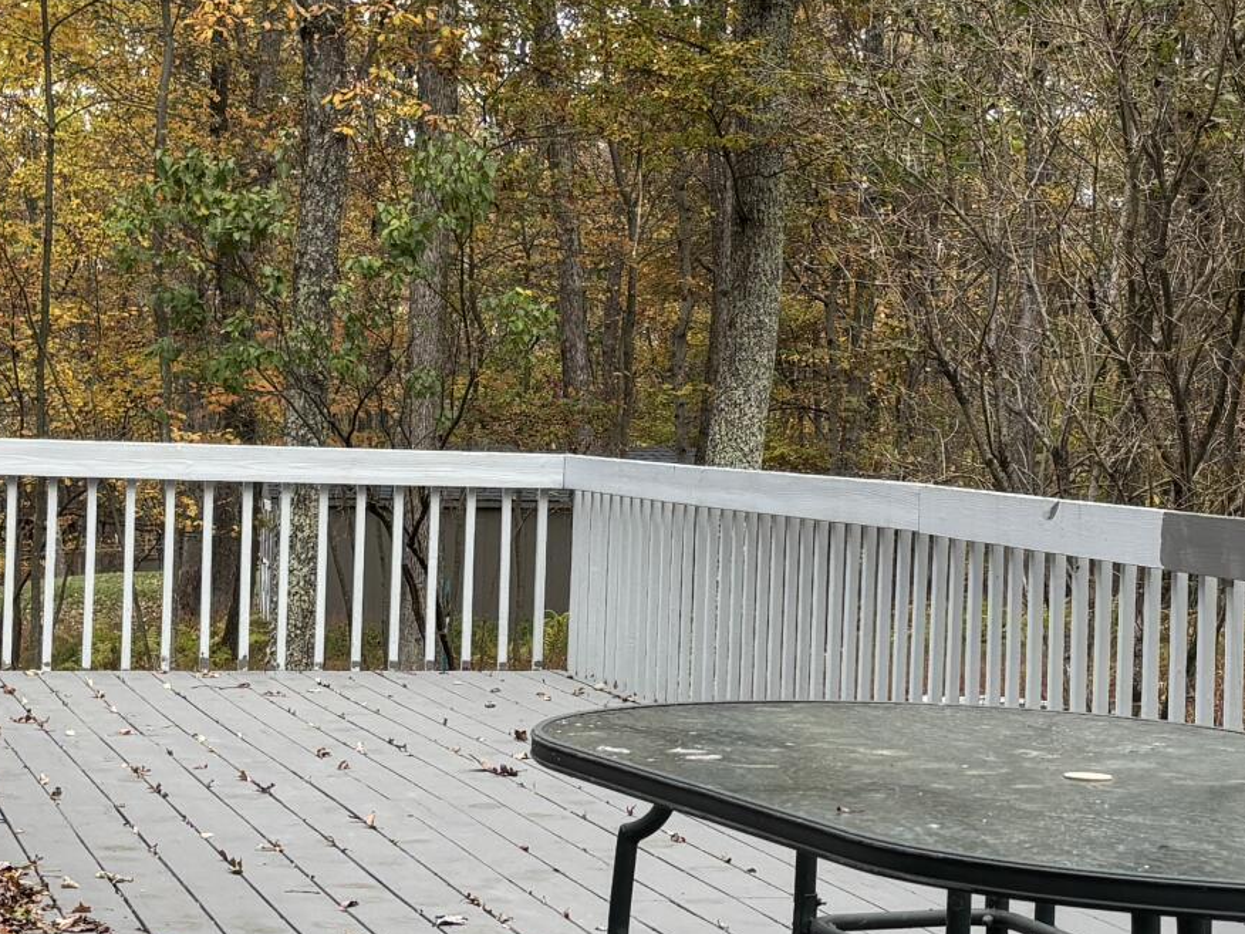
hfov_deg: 21.9
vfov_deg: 16.6
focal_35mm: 89
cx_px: 840
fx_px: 3201
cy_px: 390
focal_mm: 5.96
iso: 50
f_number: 1.6
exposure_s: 1/425
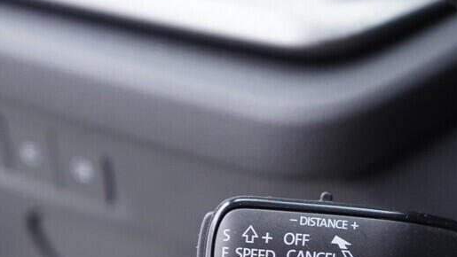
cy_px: 260
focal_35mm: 75
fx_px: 909
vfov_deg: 15.8
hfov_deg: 27.7
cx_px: 353
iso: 400
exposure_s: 1/40
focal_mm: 24
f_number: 2.8
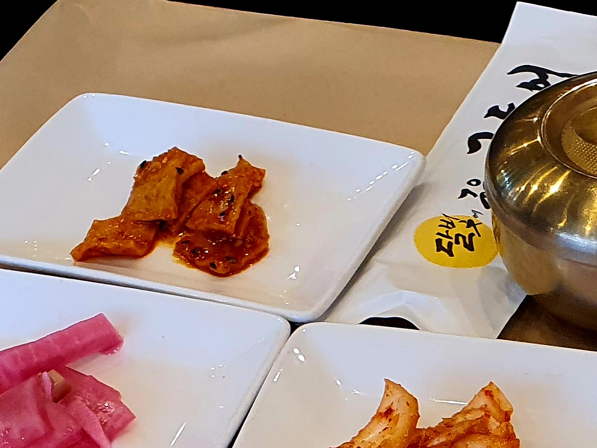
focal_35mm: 100
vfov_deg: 13.3
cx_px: 682
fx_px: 1725
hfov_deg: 18.8
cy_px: 800
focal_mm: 4.3
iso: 200
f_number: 2.4
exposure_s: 1/120
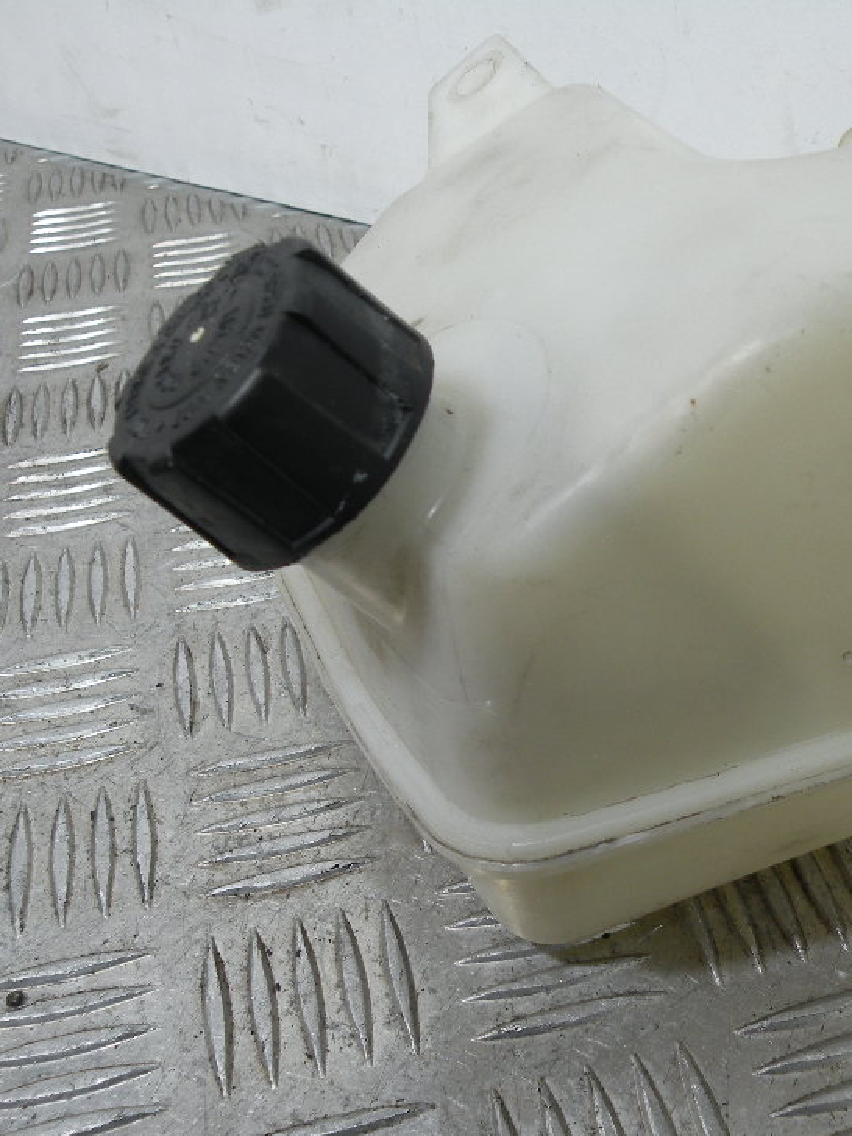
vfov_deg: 49.0
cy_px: 598
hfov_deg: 37.1
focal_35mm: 38
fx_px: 1247
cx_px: 602
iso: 64
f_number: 3.2
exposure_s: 1/62.3
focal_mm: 4.7
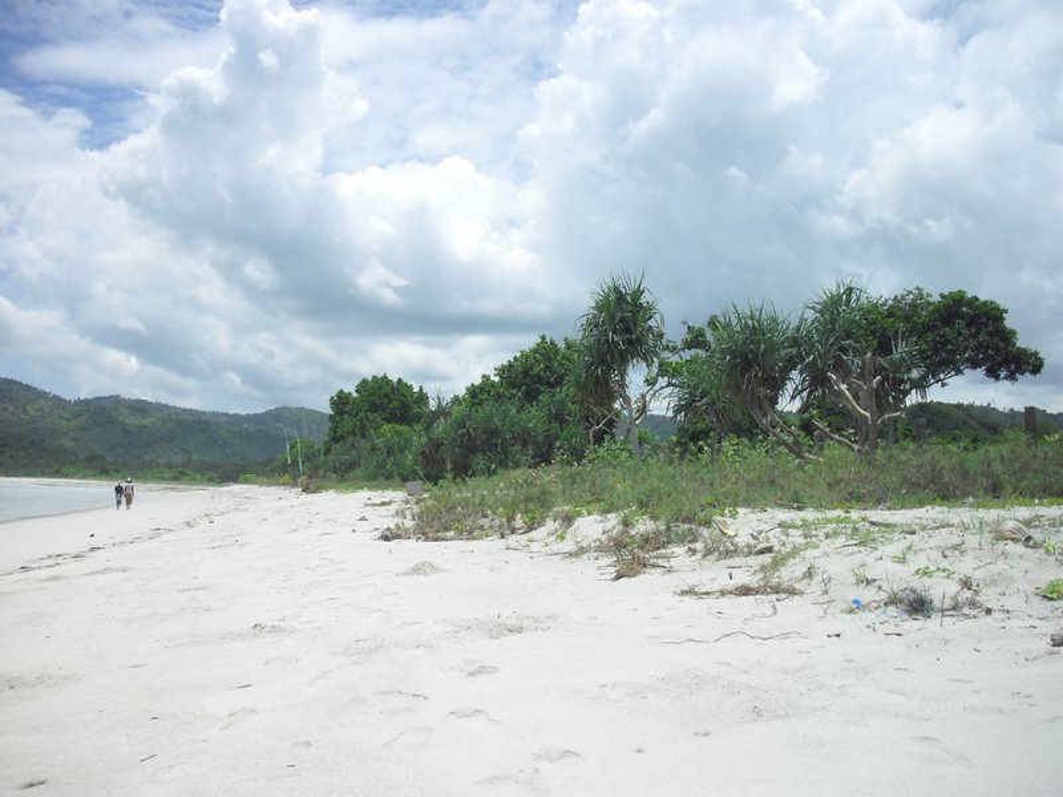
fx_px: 1167
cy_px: 398
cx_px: 532
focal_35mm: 38
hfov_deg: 49.0
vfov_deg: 37.7
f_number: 8
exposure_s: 1/400
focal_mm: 6.2
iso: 100
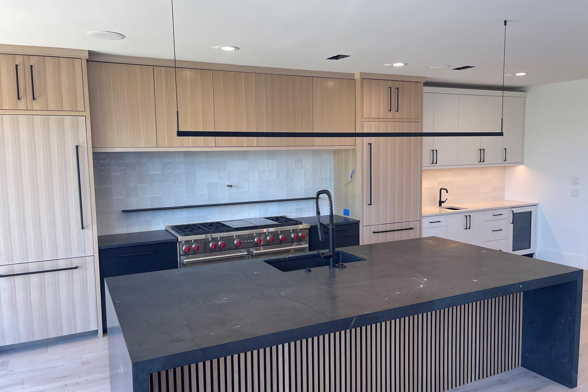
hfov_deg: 65.5
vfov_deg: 46.4
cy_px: 195
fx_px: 457
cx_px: 302
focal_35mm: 28
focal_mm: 5.1
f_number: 1.6
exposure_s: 1/120
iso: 64
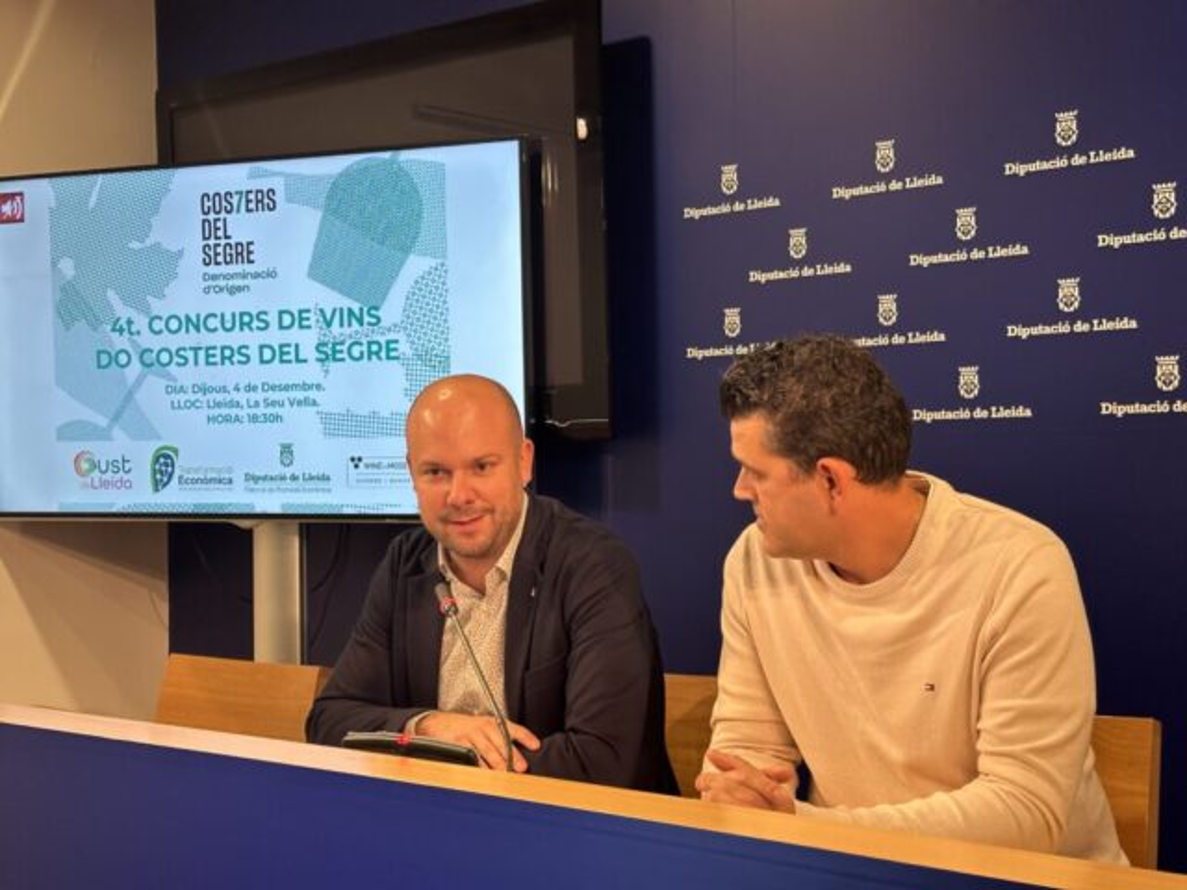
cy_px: 445
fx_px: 1646
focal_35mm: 48
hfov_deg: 39.7
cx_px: 594
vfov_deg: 30.3
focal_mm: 6.86
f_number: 1.78
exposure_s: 1/60
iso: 160
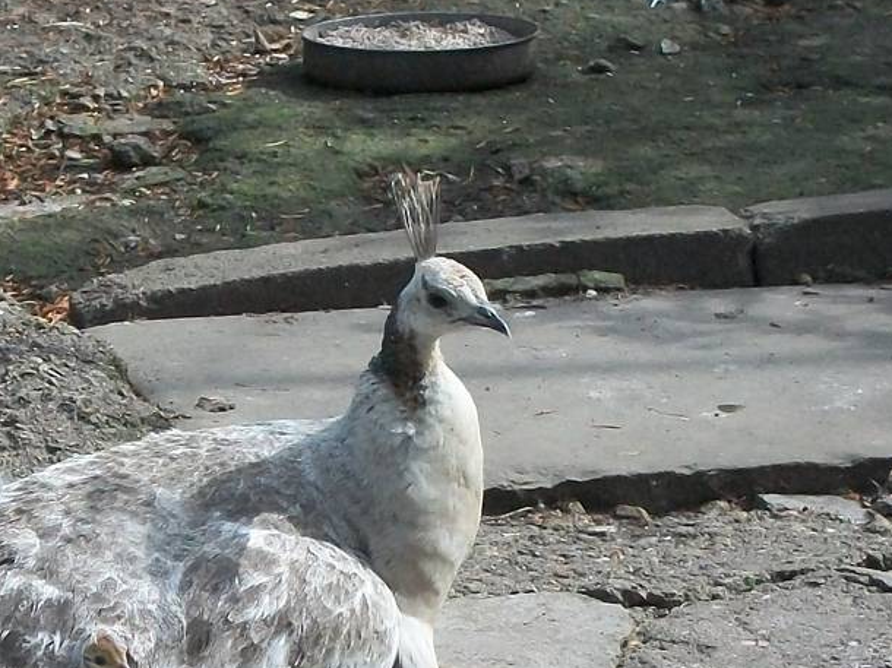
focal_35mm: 252
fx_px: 6491
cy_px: 652
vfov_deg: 5.9
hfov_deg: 7.8
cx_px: 137
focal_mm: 17.1
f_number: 5.2
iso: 217
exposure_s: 1/500
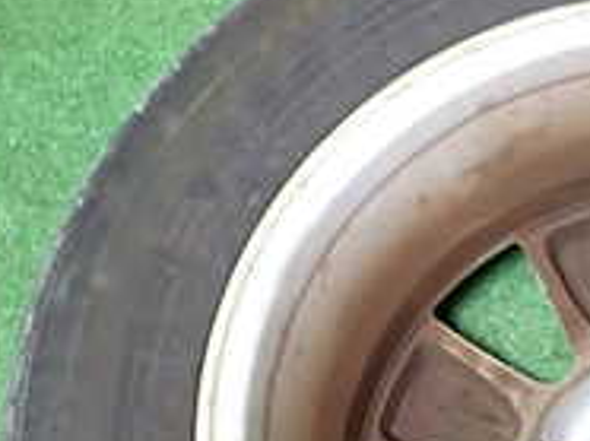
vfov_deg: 14.9
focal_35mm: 97
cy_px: 460
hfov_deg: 19.1
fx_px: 1651
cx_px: 704
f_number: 2.3
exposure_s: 1/30
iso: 400
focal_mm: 5.4
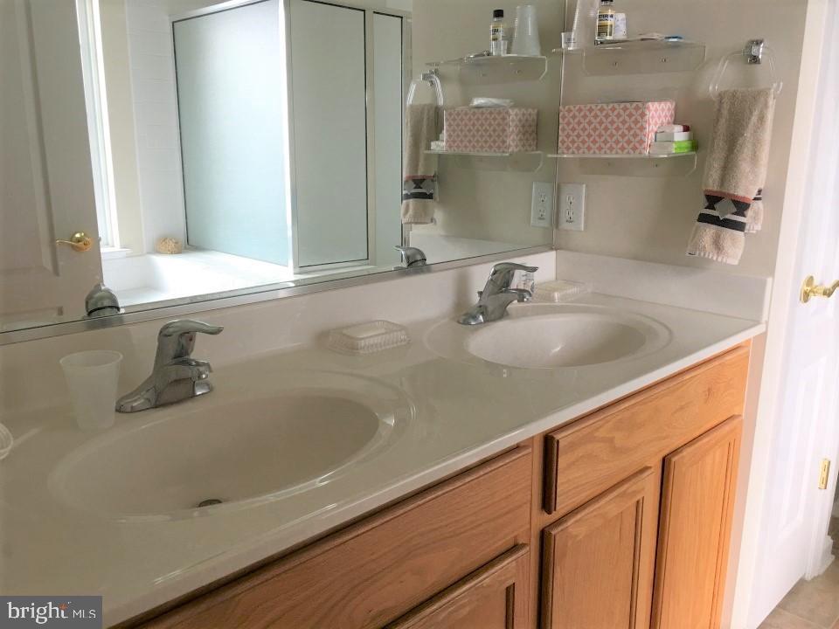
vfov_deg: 48.2
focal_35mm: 29
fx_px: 703
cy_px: 314
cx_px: 420
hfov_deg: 61.7
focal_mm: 4.15
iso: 32
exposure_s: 1/30
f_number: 2.2
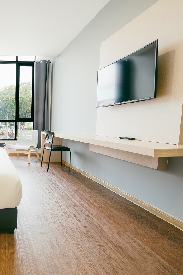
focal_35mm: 22
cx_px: 2
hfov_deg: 47.9
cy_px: 142
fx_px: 168
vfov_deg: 78.5
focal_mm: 14
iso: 200
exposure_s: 1/50
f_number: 8
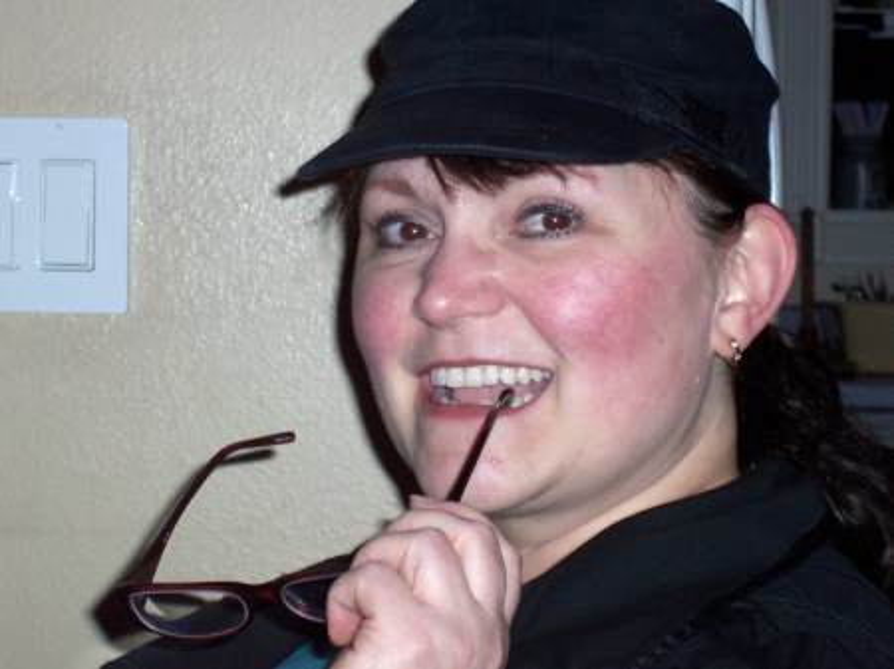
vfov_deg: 13.3
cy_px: 334
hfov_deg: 17.7
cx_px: 447
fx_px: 2865
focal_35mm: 111
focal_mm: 16.8
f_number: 4.8
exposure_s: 1/90
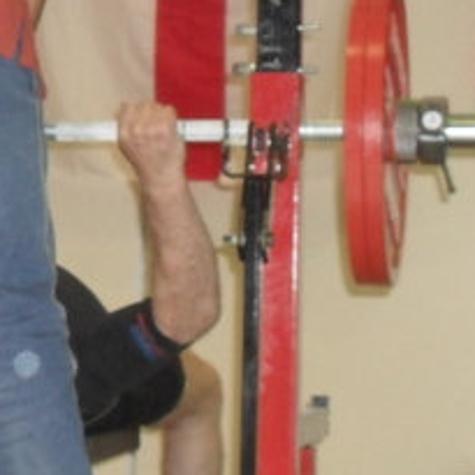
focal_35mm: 127
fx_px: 1972
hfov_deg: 13.3
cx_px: -111
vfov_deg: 13.7
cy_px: 241
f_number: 3.9
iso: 400
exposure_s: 1/45
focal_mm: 8.7
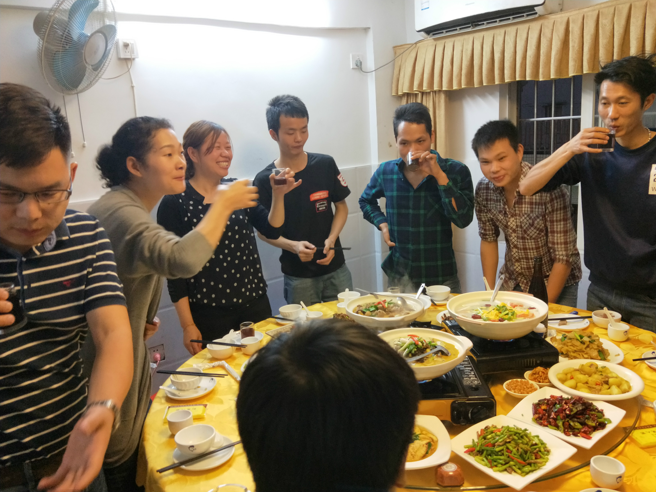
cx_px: 328
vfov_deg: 54.9
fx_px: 474
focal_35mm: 25
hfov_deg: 69.4
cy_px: 246
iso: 218
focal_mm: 4.27
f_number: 1.7
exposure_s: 1/33
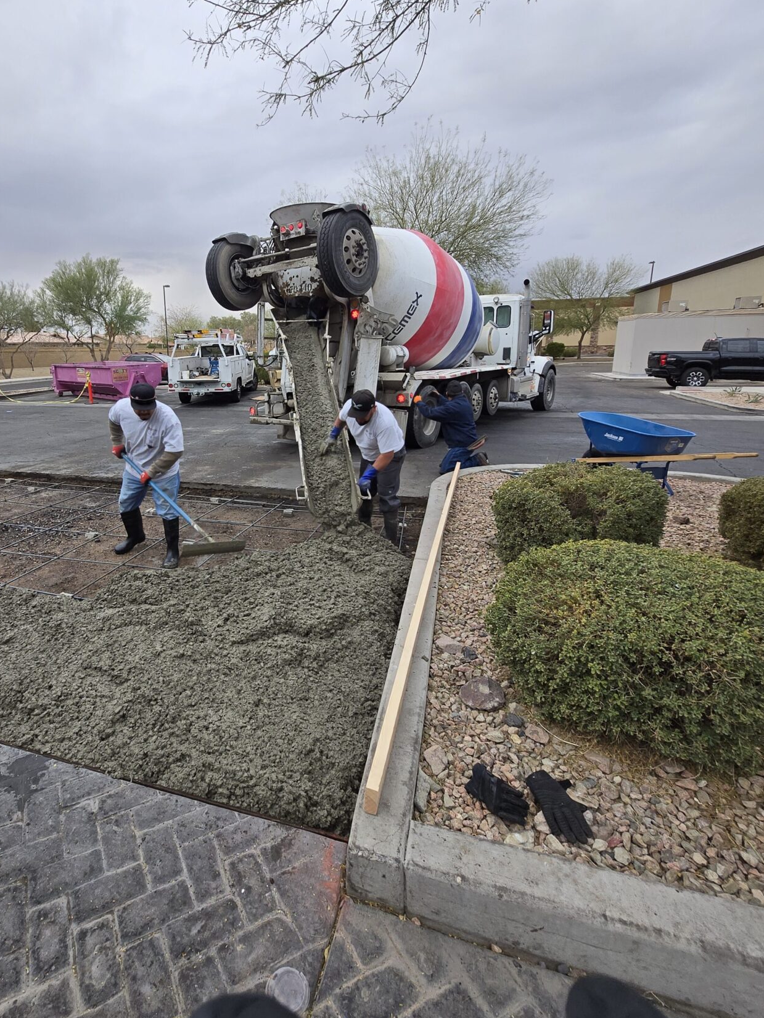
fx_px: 500
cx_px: 277
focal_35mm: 17
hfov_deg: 73.2
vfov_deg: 90.7
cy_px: 454
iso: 25
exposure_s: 1/306
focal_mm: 1.7
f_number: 2.2
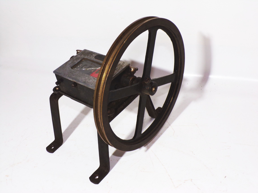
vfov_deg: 34.3
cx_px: 129
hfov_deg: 44.8
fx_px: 313
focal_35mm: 42
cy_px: 96
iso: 80
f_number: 3.4
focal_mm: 7.6
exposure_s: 1/60
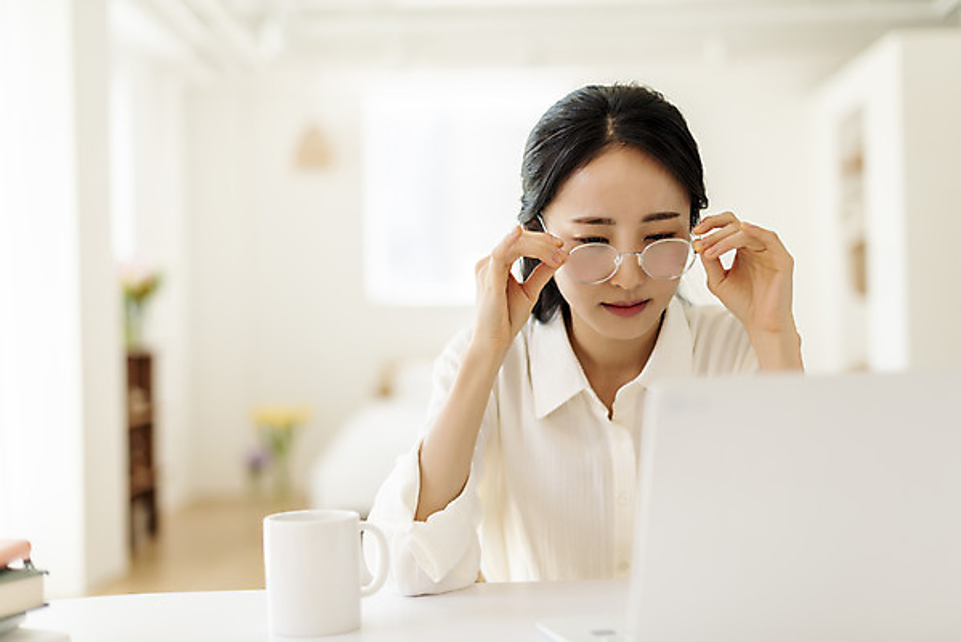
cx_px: 480
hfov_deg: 39.6
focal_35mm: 50
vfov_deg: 27.0
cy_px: 321
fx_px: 1335
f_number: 2
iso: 125
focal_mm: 50
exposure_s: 1/320
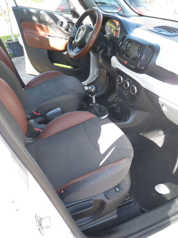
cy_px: 109
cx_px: 92
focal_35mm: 30
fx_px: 206
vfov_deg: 59.9
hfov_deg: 46.8
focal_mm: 4.8
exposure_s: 1/60
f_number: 2.8
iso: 100
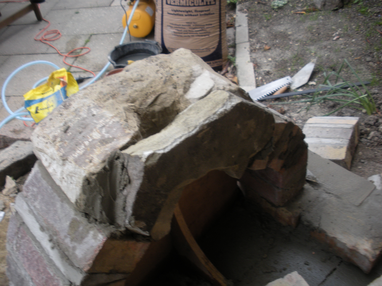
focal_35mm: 36
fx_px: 397
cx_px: 191
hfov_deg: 51.4
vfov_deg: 39.7
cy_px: 143
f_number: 3.5
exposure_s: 1/60
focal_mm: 6.3
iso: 85
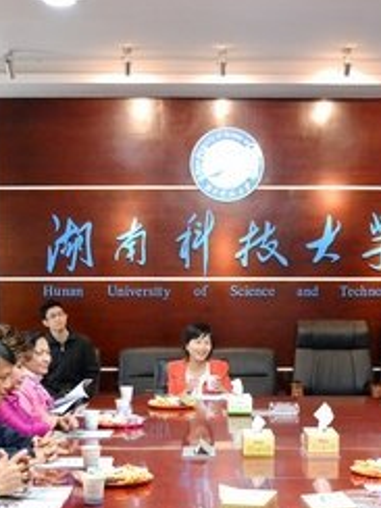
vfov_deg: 24.6
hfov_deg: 18.9
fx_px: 1145
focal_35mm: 78
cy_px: 406
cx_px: 204
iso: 3200
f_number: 4
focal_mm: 22
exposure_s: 1/80
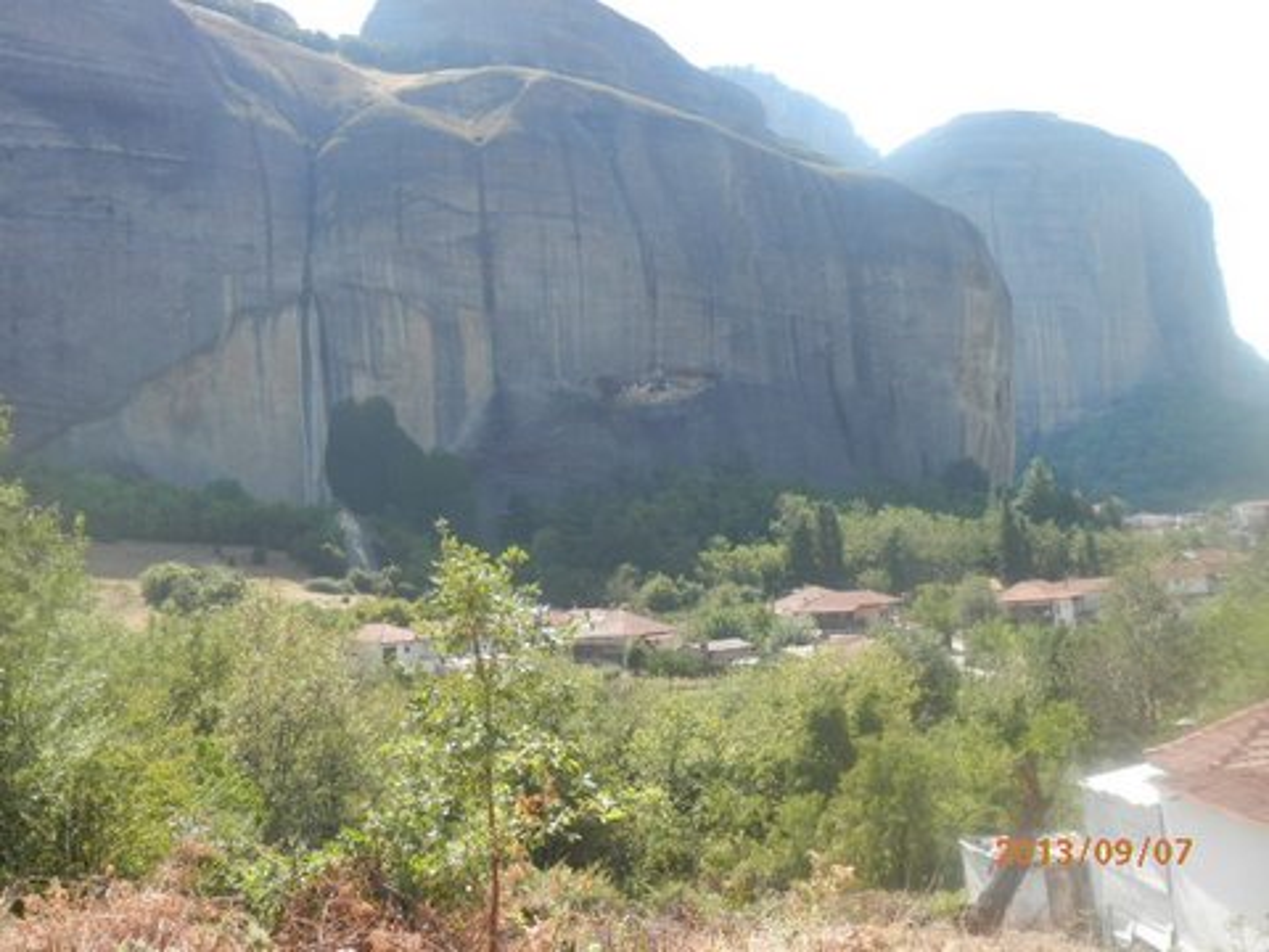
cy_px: 476
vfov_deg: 32.2
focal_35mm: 45
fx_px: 1650
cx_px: 634
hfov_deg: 42.1
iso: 80
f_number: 3.8
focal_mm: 8
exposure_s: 1/250
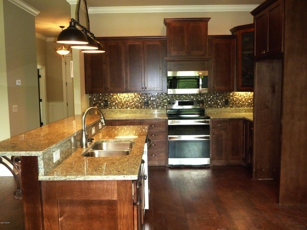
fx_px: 284
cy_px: 115
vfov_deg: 44.2
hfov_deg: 56.8
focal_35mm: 32
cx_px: 154
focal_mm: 4.9
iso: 640
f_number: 3.3
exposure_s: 1/30
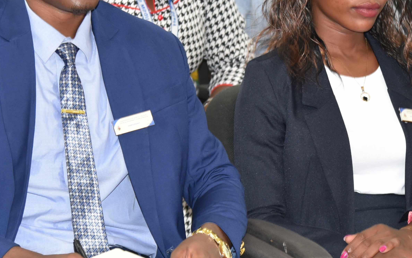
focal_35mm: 180
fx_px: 2021
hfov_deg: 11.6
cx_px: 274
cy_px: 72
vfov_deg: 7.3
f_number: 4
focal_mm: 70
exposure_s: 1/60
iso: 1100
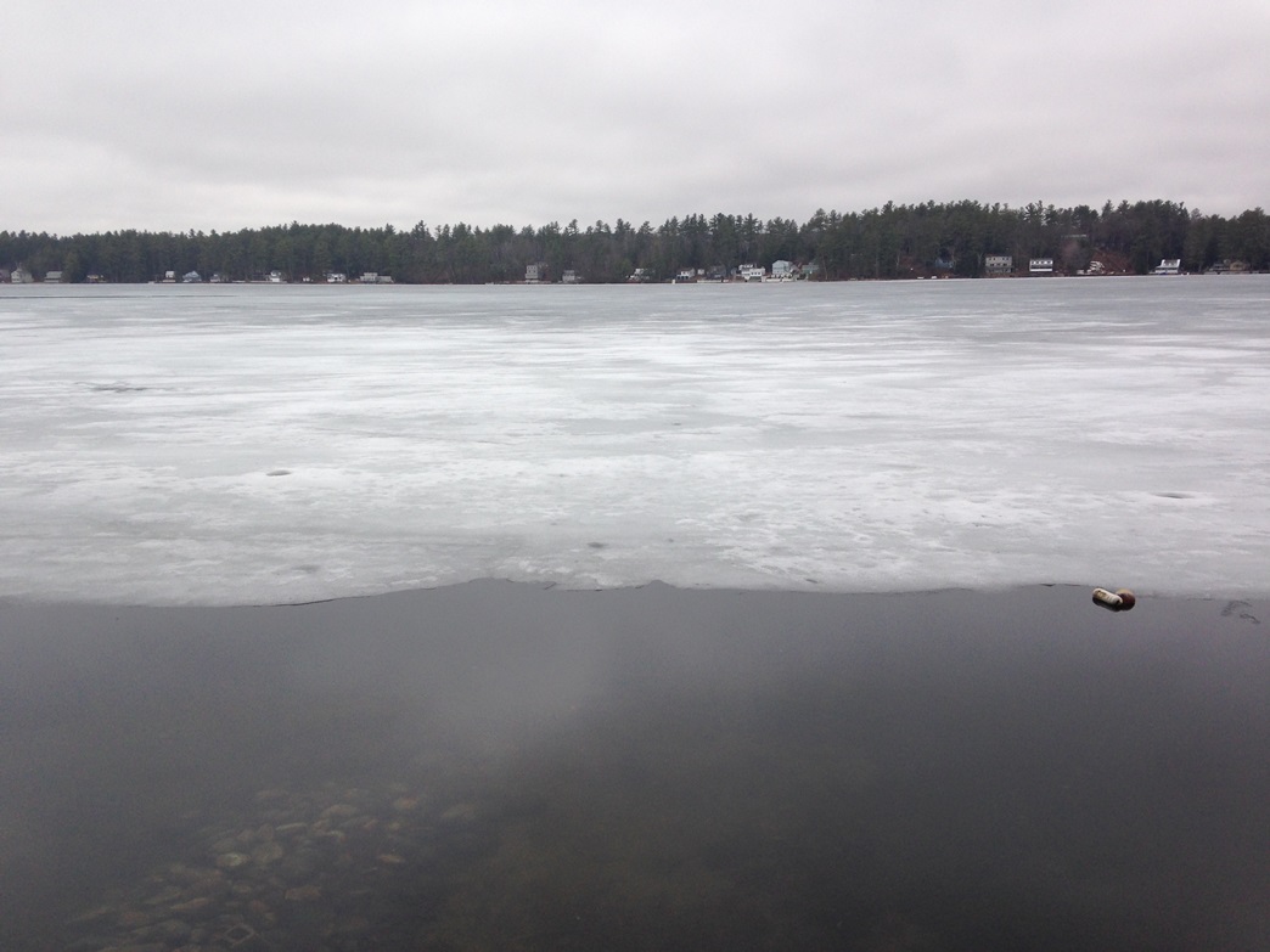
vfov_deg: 42.9
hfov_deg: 55.4
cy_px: 476
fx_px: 1211
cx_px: 635
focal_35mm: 33
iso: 50
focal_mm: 4.12
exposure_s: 1/246
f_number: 2.4
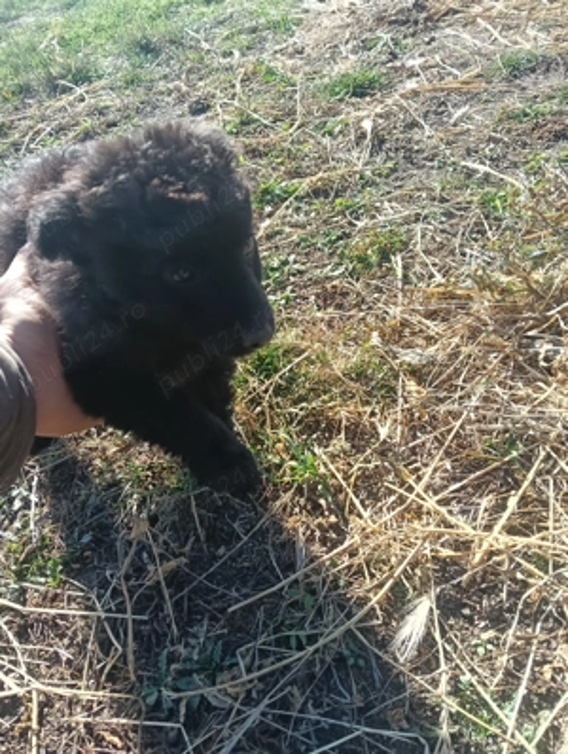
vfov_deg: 65.2
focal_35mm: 27
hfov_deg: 51.5
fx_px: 589
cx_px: 284
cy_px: 377
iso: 50
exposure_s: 1/232
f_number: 1.8
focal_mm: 3.98
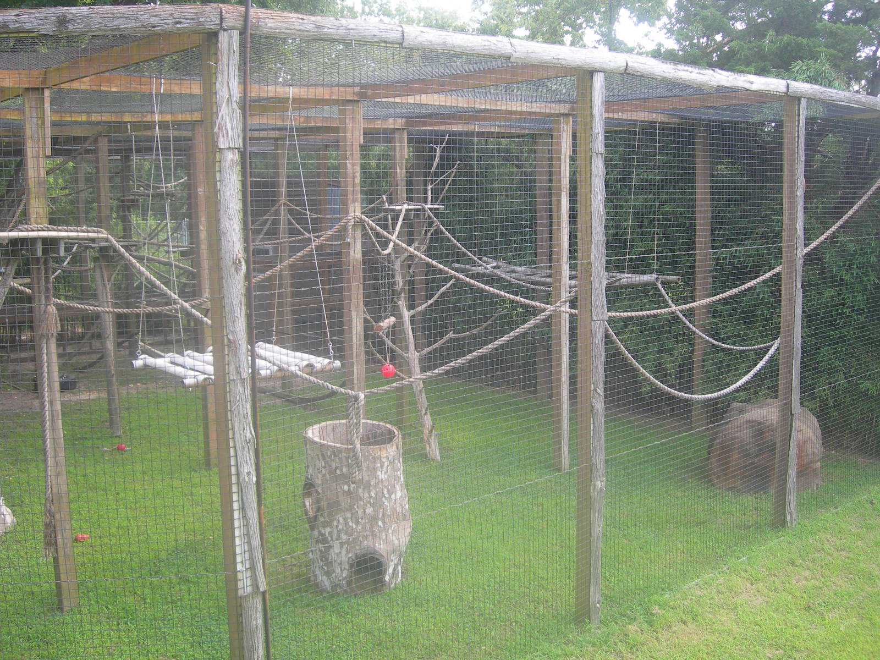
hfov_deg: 49.0
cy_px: 330
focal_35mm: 38
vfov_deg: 37.7
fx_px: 966
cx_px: 440
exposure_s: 1/149
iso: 50
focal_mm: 7.8
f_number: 2.8
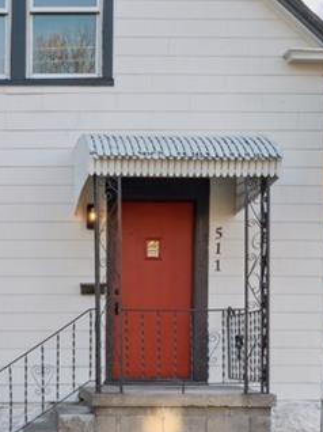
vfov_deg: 30.0
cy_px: 126
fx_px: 796
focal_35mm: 64
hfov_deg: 22.2
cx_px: 14
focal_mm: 20.6
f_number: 22
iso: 100
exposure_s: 1/10
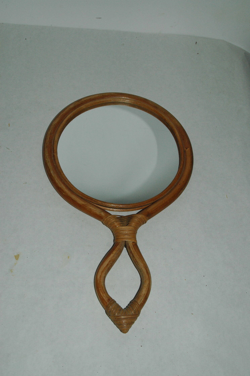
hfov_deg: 28.9
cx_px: 125
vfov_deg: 42.4
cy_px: 188
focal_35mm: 46
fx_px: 486
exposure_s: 1/125
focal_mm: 31
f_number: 7.1
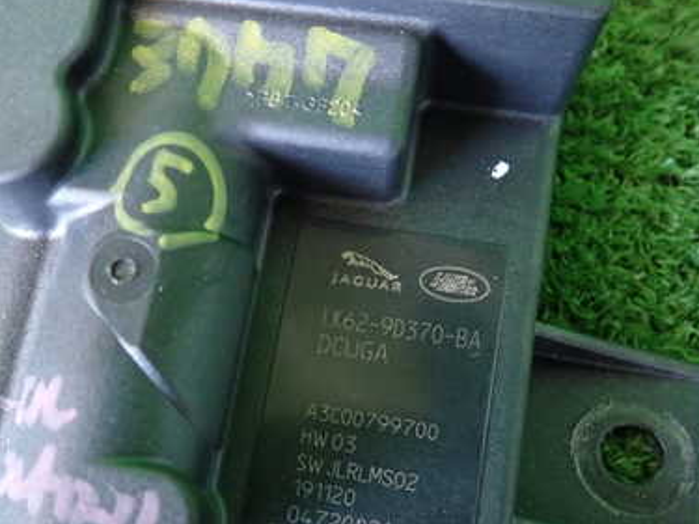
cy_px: 336
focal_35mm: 40
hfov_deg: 46.6
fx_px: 807
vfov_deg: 35.7
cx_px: 289
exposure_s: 1/30
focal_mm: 4.5
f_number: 2
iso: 500
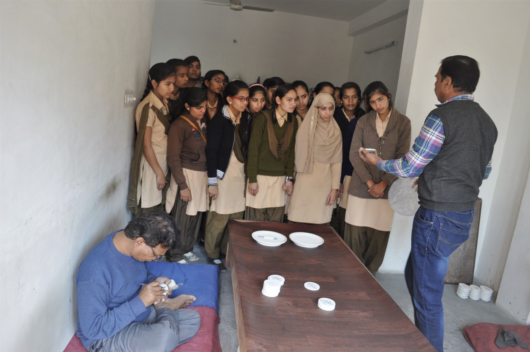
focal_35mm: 27
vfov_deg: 47.8
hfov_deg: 67.4
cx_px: 265
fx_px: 397
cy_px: 176
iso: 400
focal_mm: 18
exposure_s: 1/60
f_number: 4
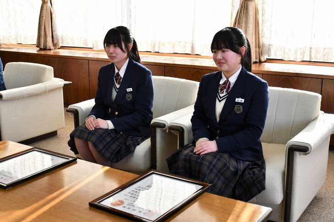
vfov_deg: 29.9
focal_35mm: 45
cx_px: 167
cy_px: 111
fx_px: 417
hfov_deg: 43.6
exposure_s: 1/250
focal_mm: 30
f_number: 4
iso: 640
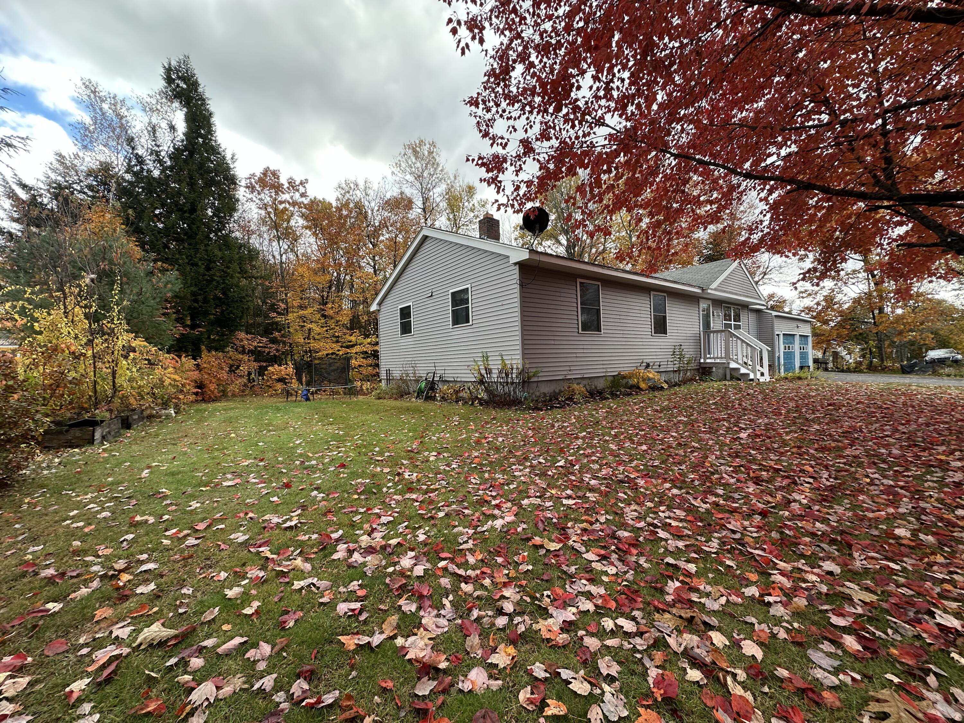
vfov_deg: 85.7
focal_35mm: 14
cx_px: 482
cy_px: 362
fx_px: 390
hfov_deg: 102.1
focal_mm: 2.22
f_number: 2.2
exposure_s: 1/179
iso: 40
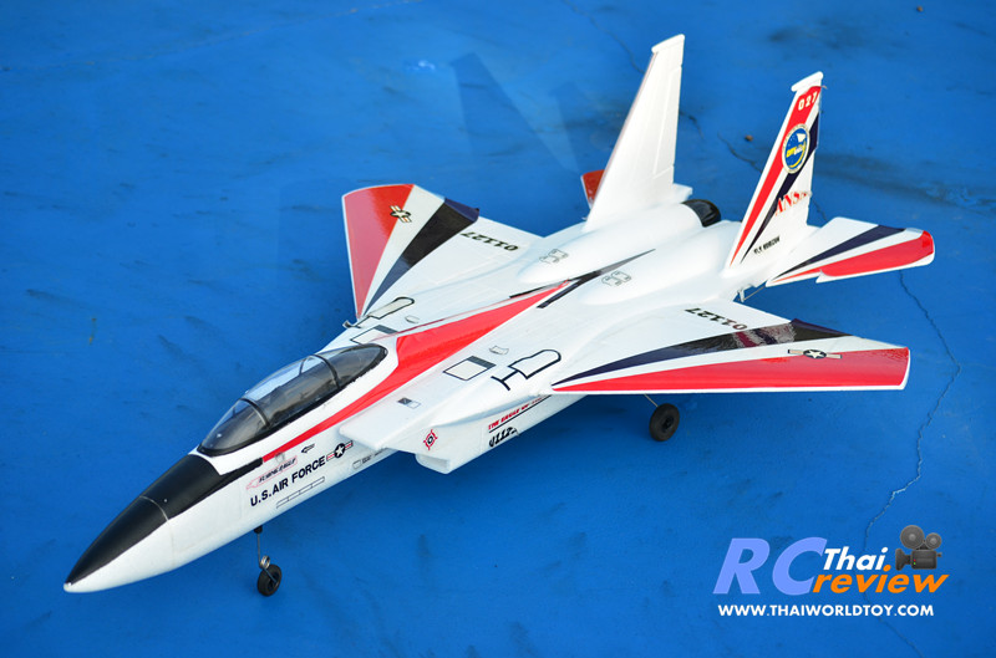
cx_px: 498
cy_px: 329
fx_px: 2277
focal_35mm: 82
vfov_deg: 16.5
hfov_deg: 24.7
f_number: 4.5
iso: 100
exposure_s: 1/320
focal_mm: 55
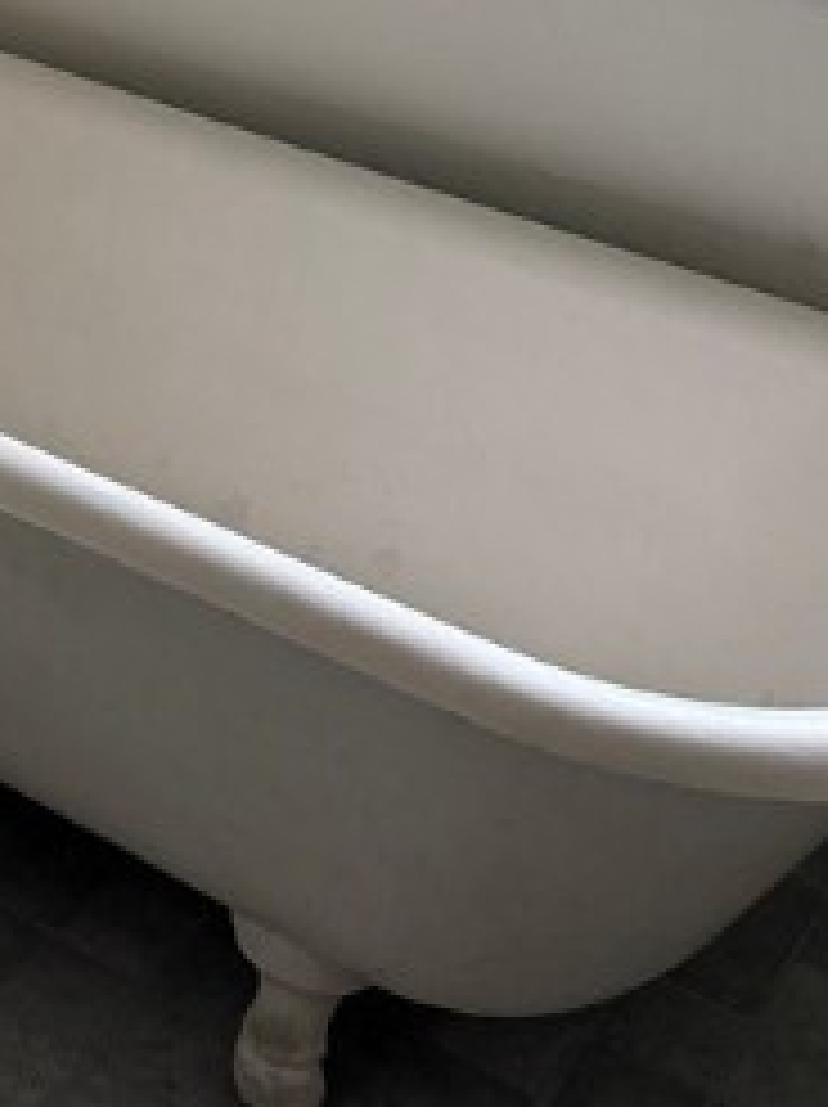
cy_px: -585
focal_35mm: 75
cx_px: -306
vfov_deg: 21.5
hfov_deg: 18.0
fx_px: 2396
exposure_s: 1/60
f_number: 1.78
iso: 400
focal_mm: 6.76
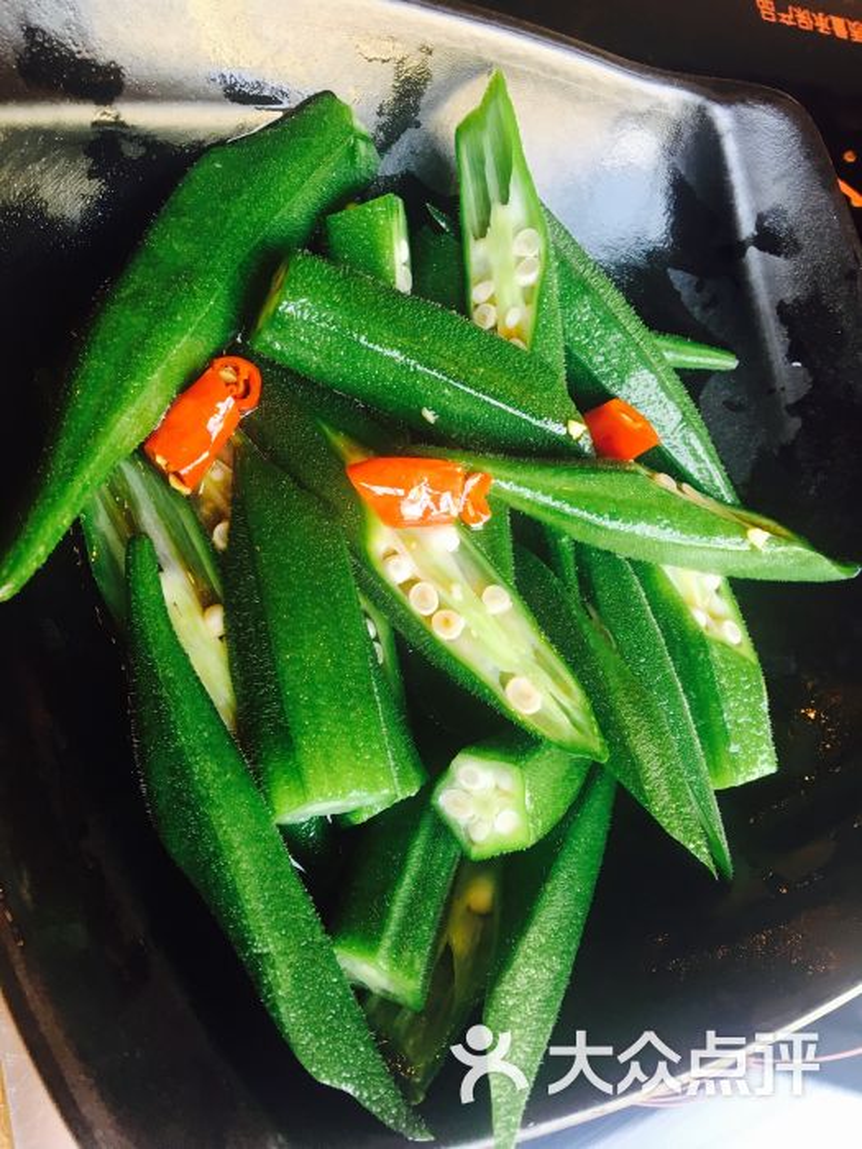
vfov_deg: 61.7
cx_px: 431
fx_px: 963
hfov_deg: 48.2
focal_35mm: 29
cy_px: 574
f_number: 2.2
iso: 40
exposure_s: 1/33
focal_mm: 4.15
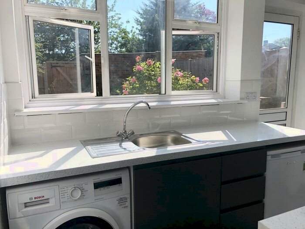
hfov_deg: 63.4
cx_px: 152
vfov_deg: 49.7
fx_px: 247
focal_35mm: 28
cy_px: 114
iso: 20
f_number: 1.8
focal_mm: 3.99
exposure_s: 1/1230
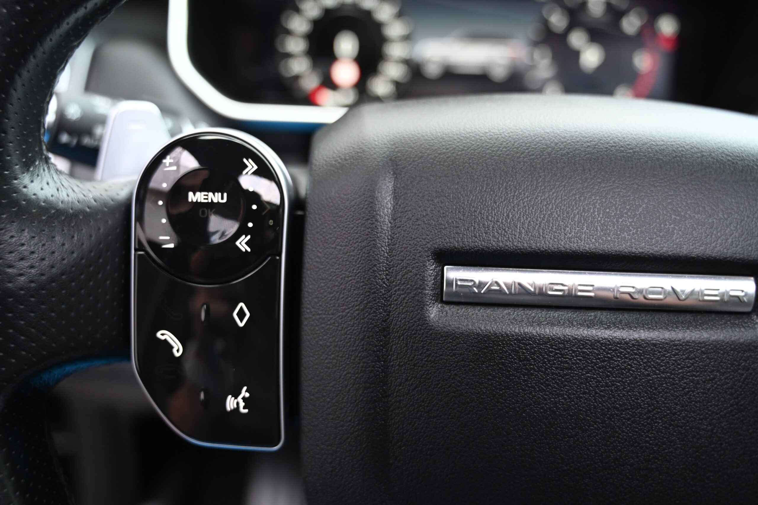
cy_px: 252
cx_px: 379
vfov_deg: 40.5
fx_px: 684
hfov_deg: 58.0
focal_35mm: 32
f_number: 4
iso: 1800
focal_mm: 32.5
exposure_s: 1/125
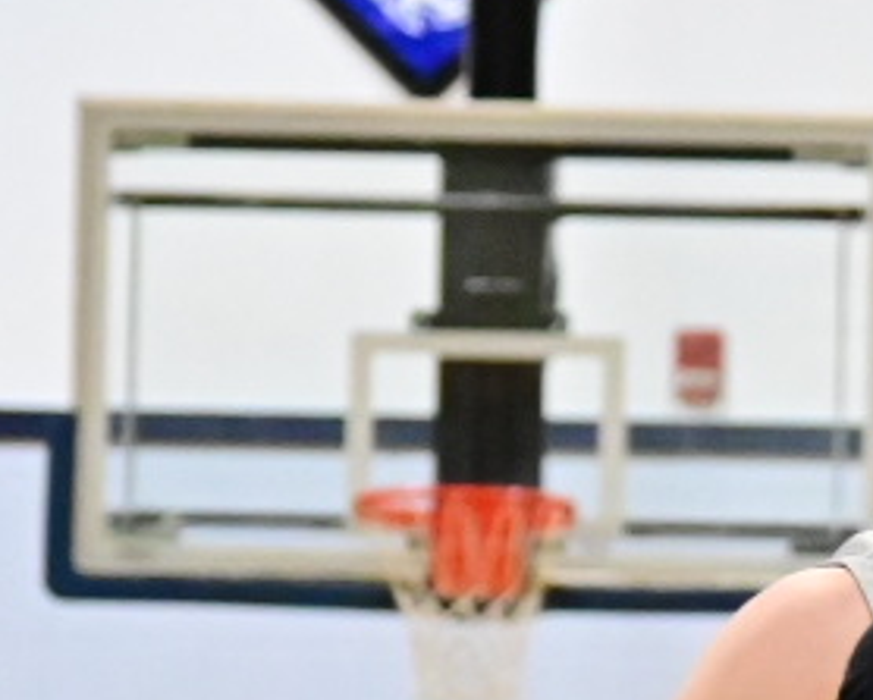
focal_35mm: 448
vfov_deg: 3.4
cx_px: 1752
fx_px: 11587
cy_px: 1447
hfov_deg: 4.3
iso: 12800
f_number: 4
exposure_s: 1/500
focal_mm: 82
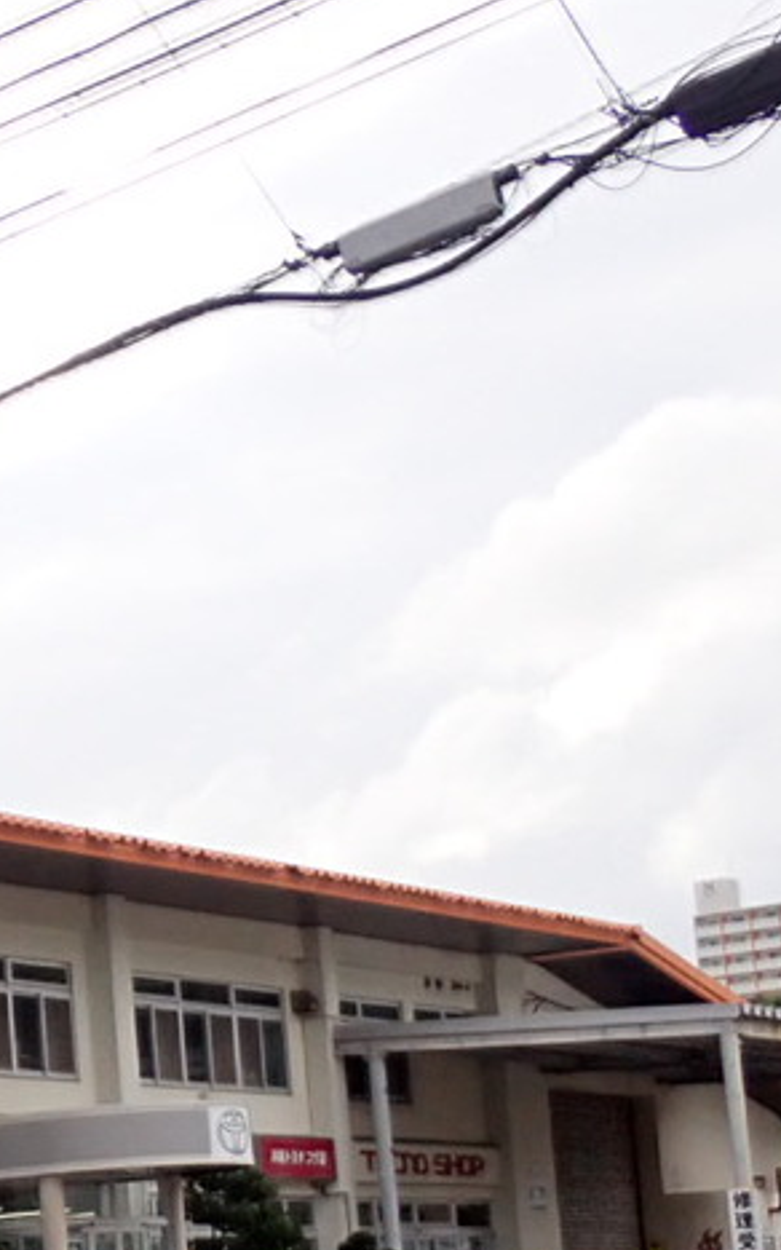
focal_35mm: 107
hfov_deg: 11.7
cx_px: -409
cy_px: 990
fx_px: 3643
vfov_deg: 19.3
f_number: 4.5
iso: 400
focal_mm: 8.41
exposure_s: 1/1250
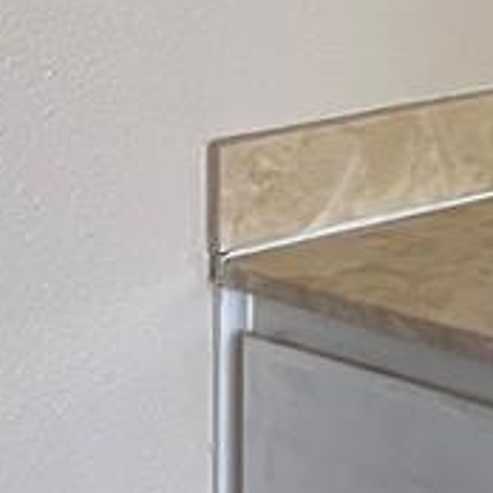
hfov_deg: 10.4
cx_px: 1340
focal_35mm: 135
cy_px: -329
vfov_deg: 12.1
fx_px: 2175
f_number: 1.5
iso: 125
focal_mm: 5.7
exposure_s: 1/60
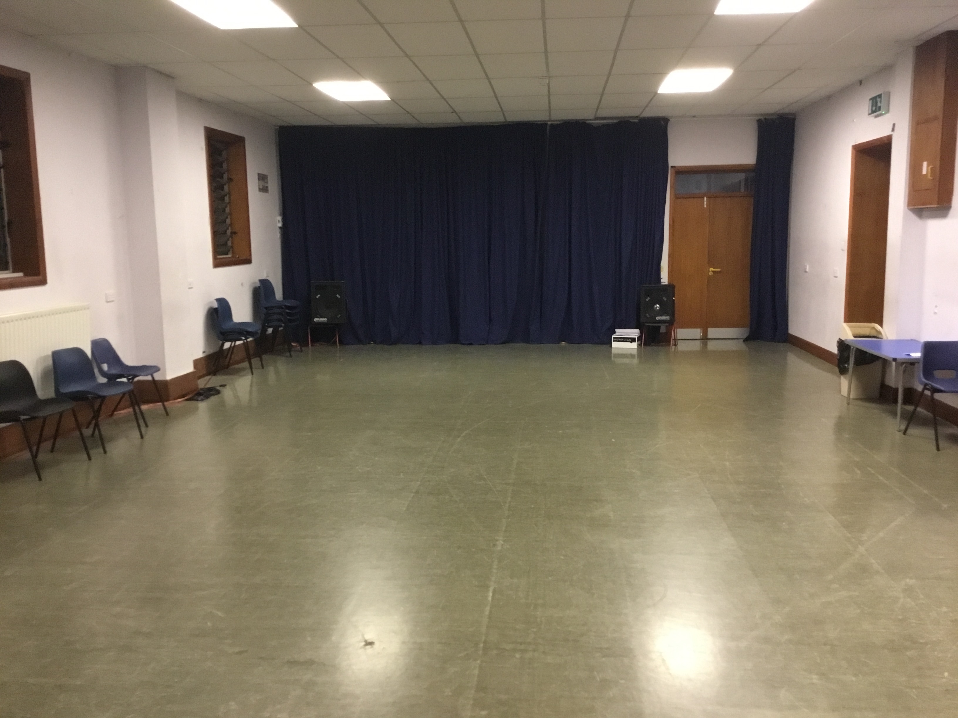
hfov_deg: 58.4
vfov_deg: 45.4
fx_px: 858
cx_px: 479
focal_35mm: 31
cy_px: 359
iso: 250
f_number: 2.4
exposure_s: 1/17
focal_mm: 3.3
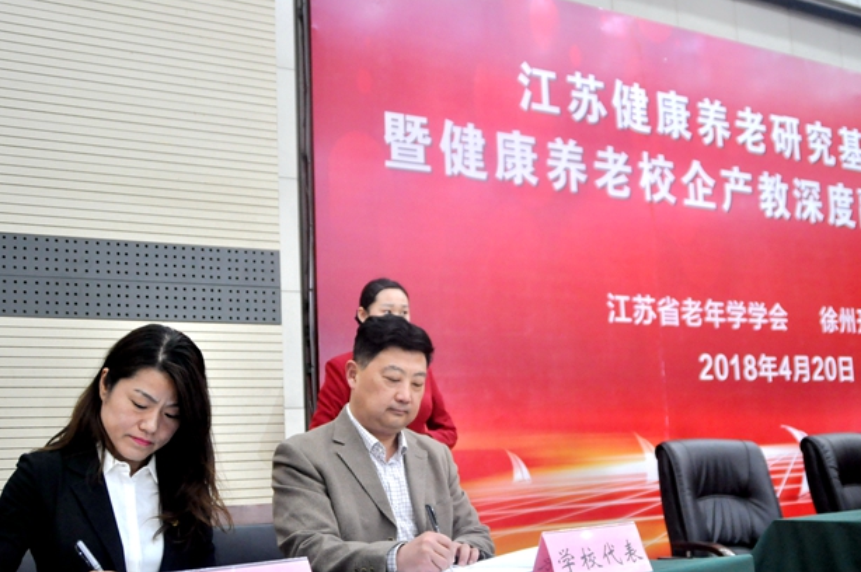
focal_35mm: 43
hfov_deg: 45.4
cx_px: 468
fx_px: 1027
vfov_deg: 31.0
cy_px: 346
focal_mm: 22
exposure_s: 1/30
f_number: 3.5
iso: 1000
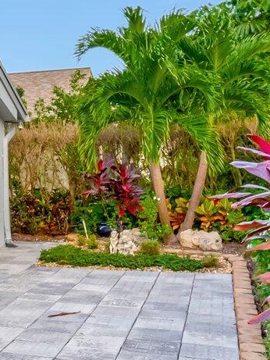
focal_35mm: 64
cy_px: 183
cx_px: -113
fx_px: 665
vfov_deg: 30.3
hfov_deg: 20.3
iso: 1000
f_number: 8
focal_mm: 10
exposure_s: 1/250
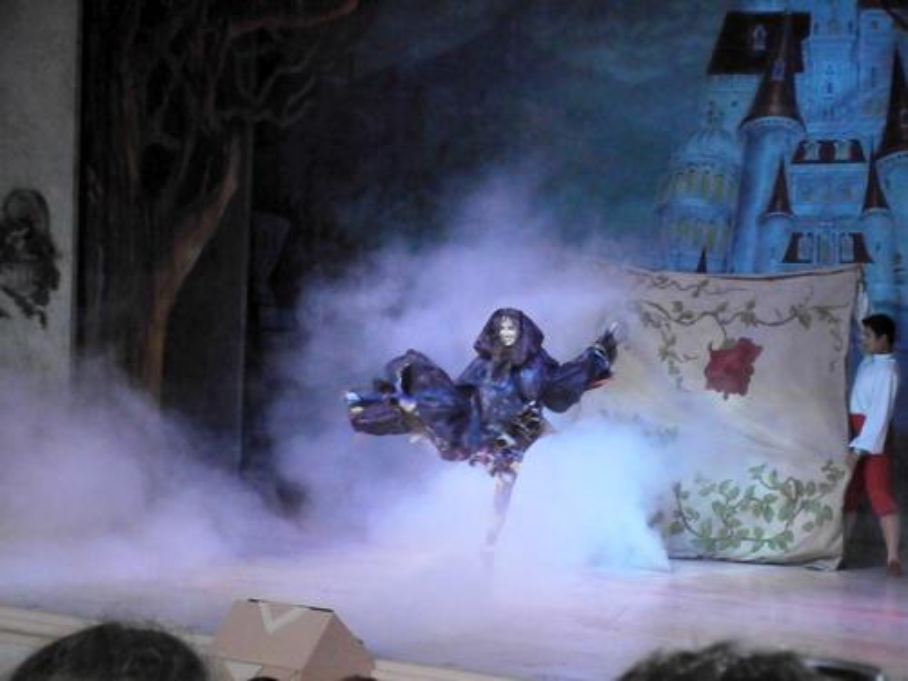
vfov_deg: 14.6
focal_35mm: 101
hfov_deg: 19.4
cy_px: 340
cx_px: 454
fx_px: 2649
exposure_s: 1/250
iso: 1250
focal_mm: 17.8
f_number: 5.4
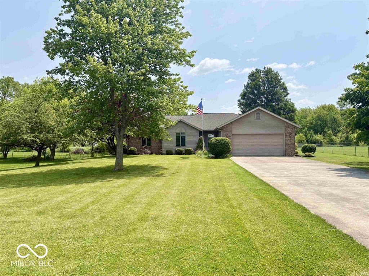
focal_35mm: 26
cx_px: 184
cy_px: 138
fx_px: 277
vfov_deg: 53.0
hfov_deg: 67.3
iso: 50
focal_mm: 5.96
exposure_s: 1/4065
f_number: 1.6
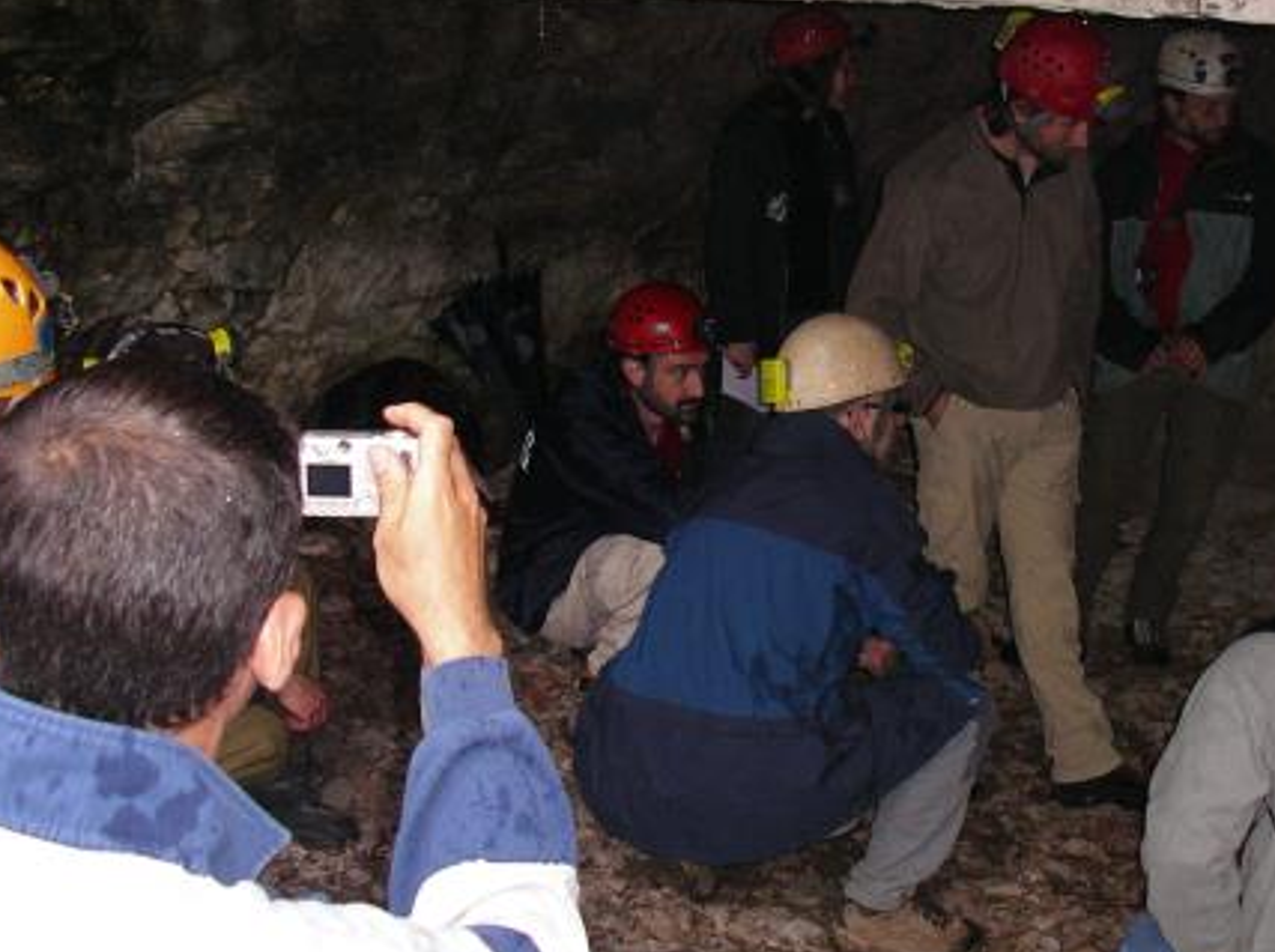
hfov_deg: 36.6
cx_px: 812
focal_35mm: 52
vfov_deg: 27.9
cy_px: 413
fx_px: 1913
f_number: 2.8
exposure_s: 1/60
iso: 100
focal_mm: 5.7
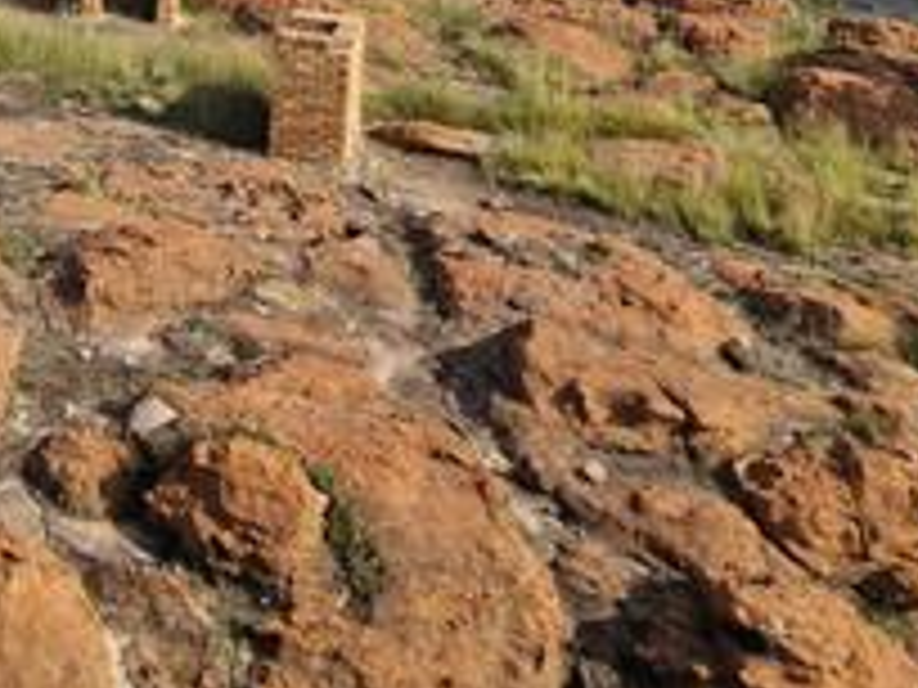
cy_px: -360
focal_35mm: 51
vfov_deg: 22.9
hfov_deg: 34.7
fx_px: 1352
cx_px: 45
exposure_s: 1/1556
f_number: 2.2
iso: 50
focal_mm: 1.74
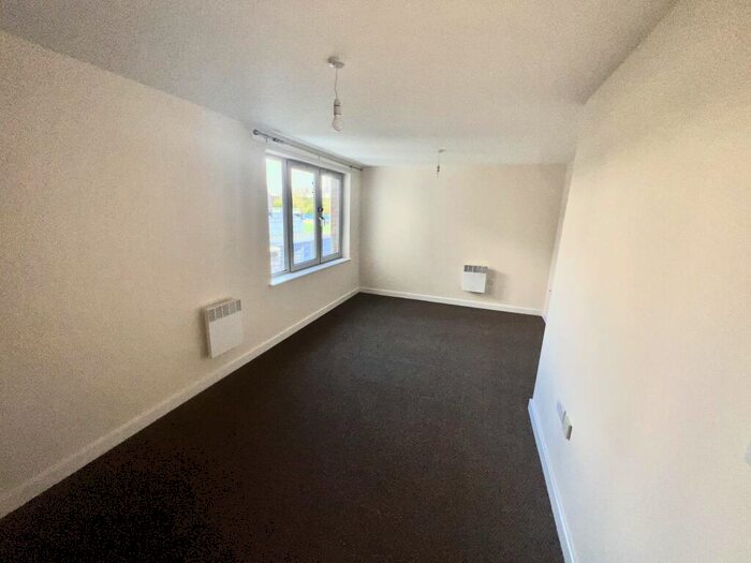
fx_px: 282
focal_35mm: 13
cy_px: 282
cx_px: 376
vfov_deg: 89.9
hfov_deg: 106.2
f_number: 1.8
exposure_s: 1/137
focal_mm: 1.57
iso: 25
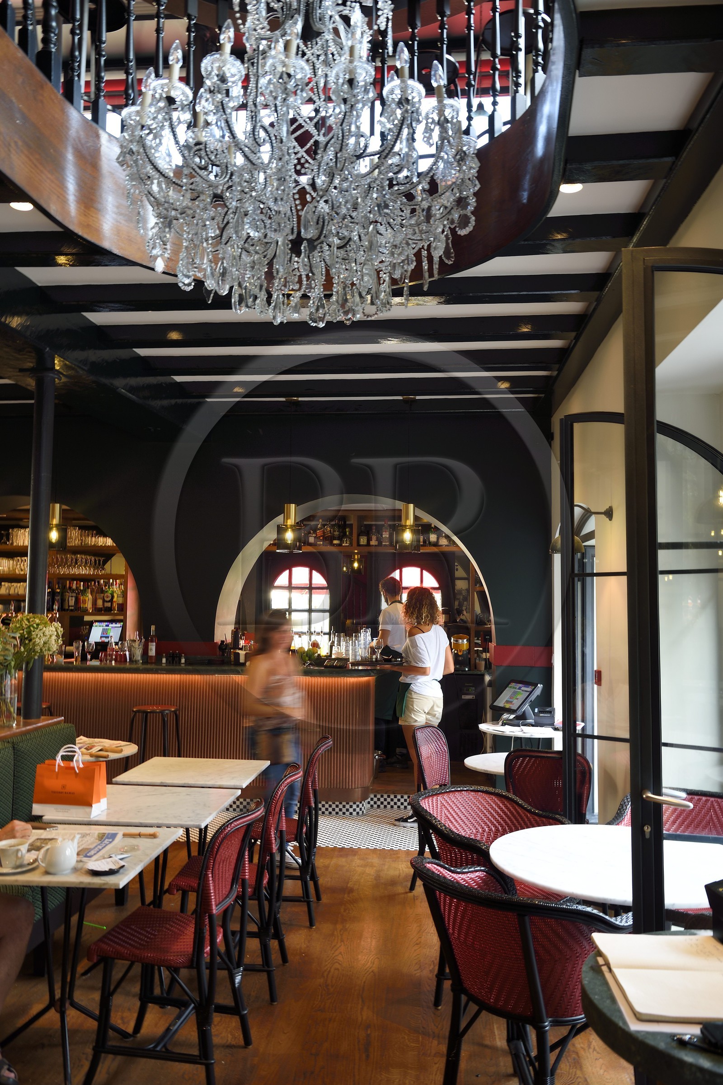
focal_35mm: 31
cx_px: 362
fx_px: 935
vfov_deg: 60.3
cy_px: 542
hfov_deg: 42.3
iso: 200
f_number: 6.3
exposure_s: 1/13
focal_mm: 31
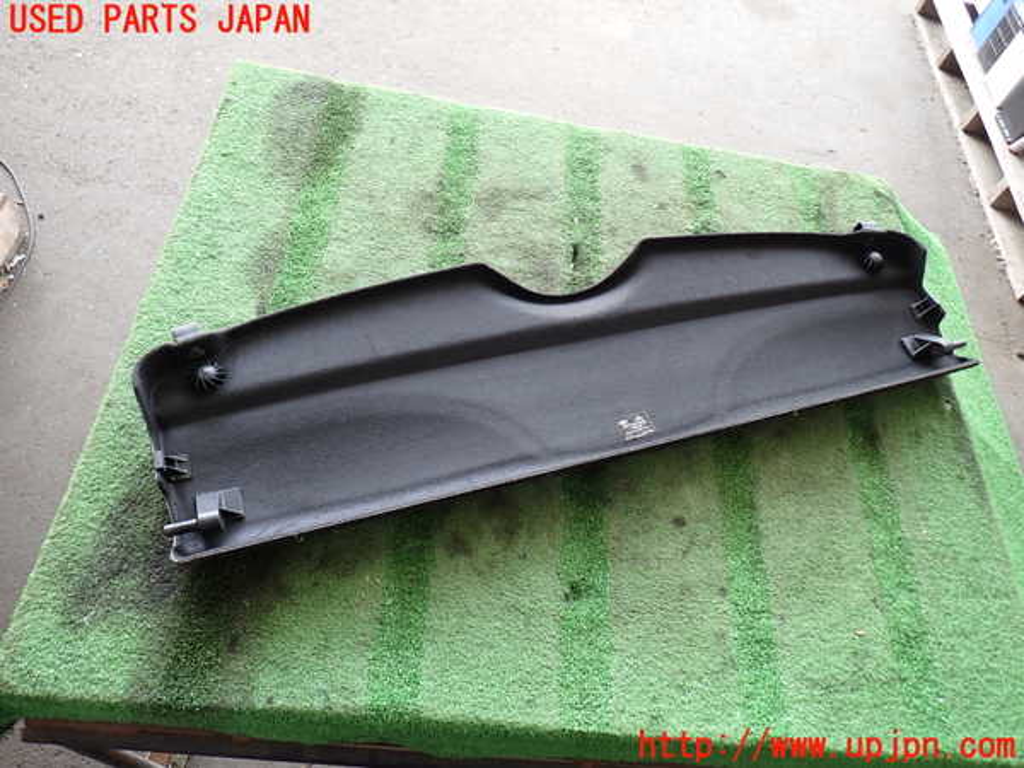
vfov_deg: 54.9
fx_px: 740
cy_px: 384
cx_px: 512
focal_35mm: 25
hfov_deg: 69.4
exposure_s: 1/60
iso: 125
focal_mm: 4.5
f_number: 2
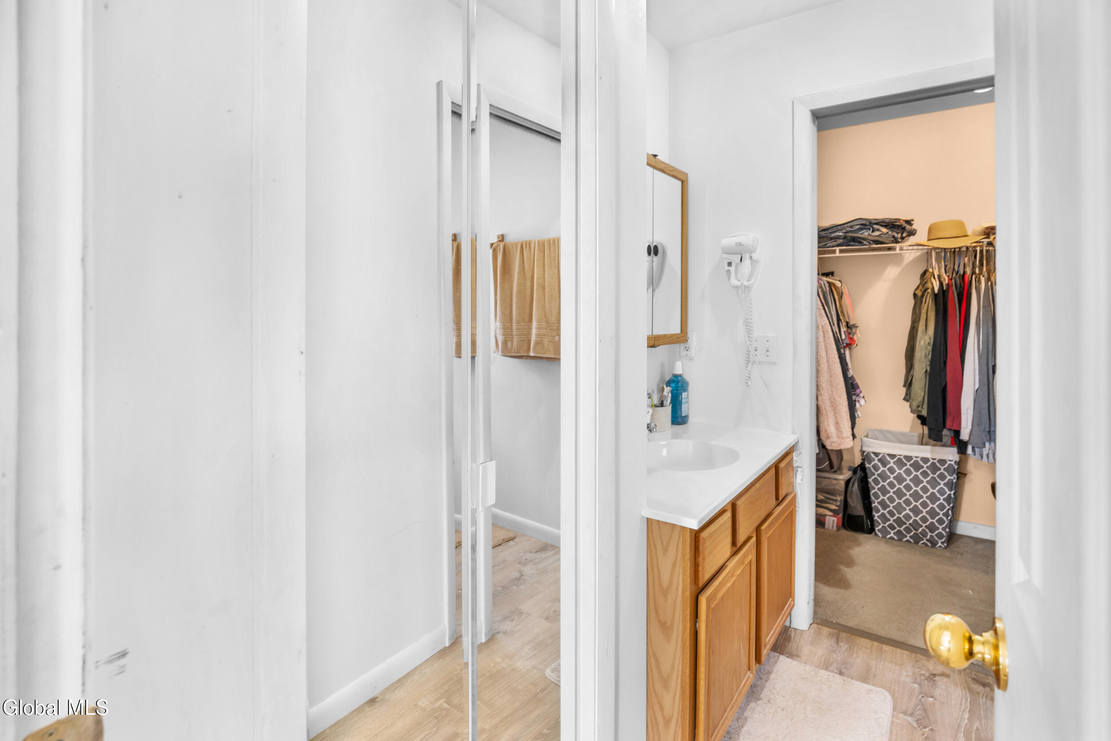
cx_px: 556
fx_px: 494
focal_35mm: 16
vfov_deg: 73.8
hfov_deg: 96.7
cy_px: 370
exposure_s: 1/25
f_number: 6.3
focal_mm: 16
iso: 400
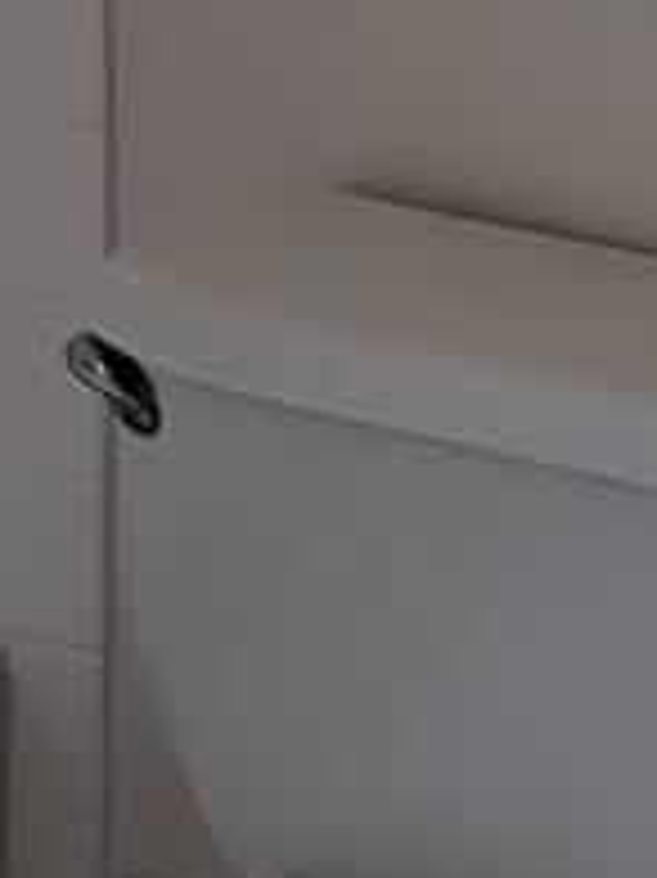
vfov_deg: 12.3
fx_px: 4053
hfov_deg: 9.1
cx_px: 940
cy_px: 68
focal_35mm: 160
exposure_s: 1/41
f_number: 2.4
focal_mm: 4.3
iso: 80
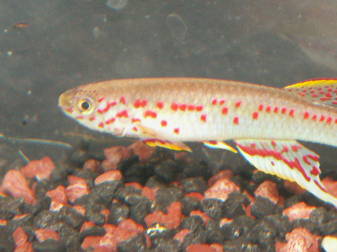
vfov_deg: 9.6
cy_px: 148
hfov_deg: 12.7
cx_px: 298
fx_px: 1499
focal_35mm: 154
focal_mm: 10.28
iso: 160
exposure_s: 1/40
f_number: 3.2
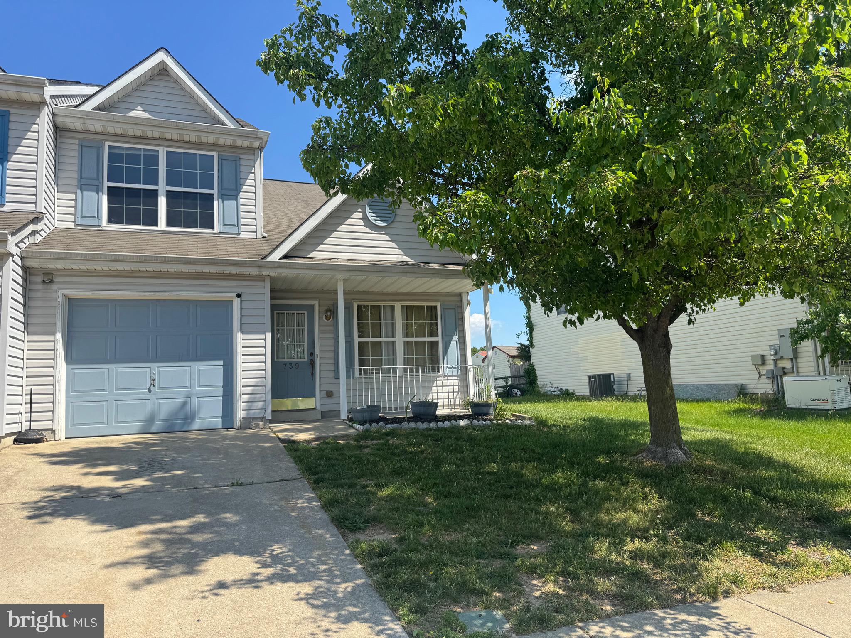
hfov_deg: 71.6
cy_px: 319
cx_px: 426
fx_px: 590
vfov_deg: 56.8
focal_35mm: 24
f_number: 1.78
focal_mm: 6.76
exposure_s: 1/2506
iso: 80
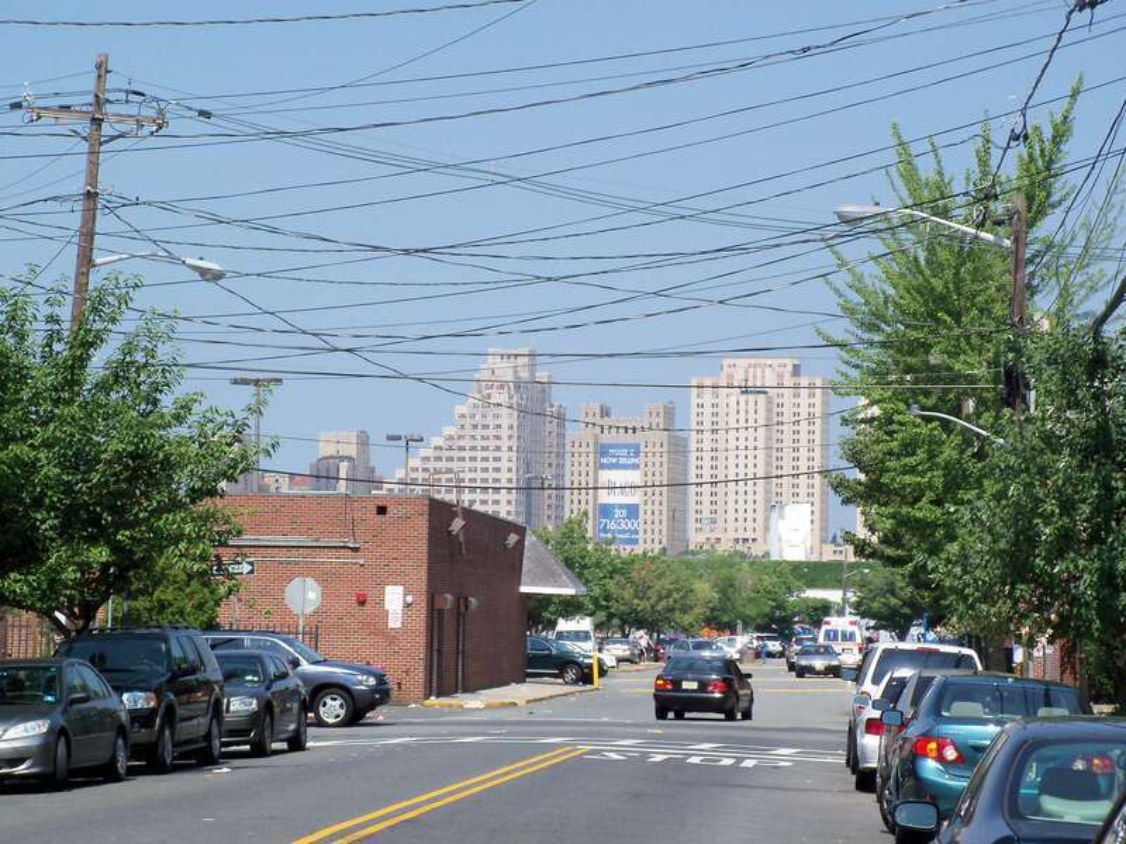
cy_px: 422
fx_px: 3350
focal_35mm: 103
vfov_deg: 14.4
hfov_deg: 19.1
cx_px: 563
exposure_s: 1/250
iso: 80
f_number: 7.1
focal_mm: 18.3
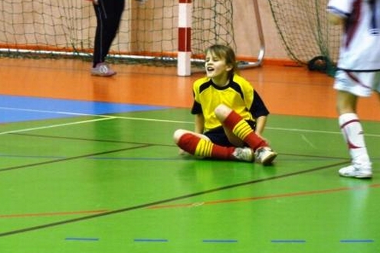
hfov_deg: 9.4
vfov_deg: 6.3
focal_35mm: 219
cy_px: 122
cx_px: 189
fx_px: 2312
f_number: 3.7
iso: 800
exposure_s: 1/30
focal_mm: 37.1
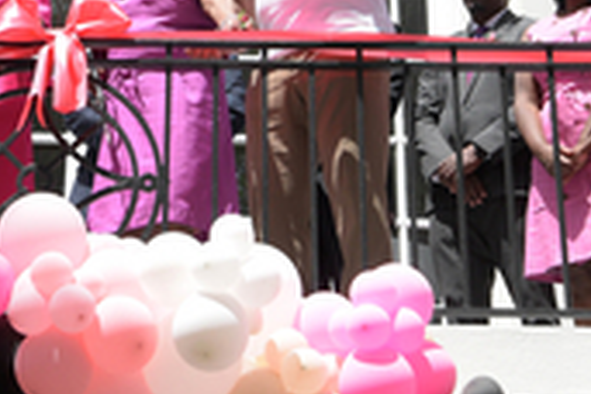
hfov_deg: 15.2
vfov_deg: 10.0
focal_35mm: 135
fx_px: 2216
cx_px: 194
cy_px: -104
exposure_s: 1/400
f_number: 10
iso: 400
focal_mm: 48
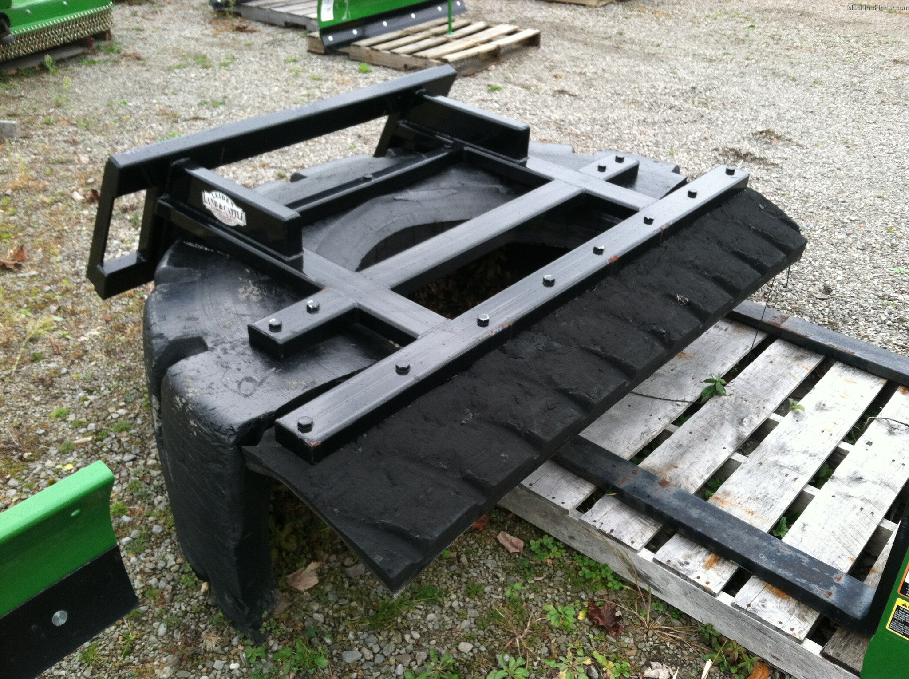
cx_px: 454
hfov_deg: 52.7
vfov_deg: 40.6
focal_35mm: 35
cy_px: 340
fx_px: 918
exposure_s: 1/120
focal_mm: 3.85
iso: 80
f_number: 2.8
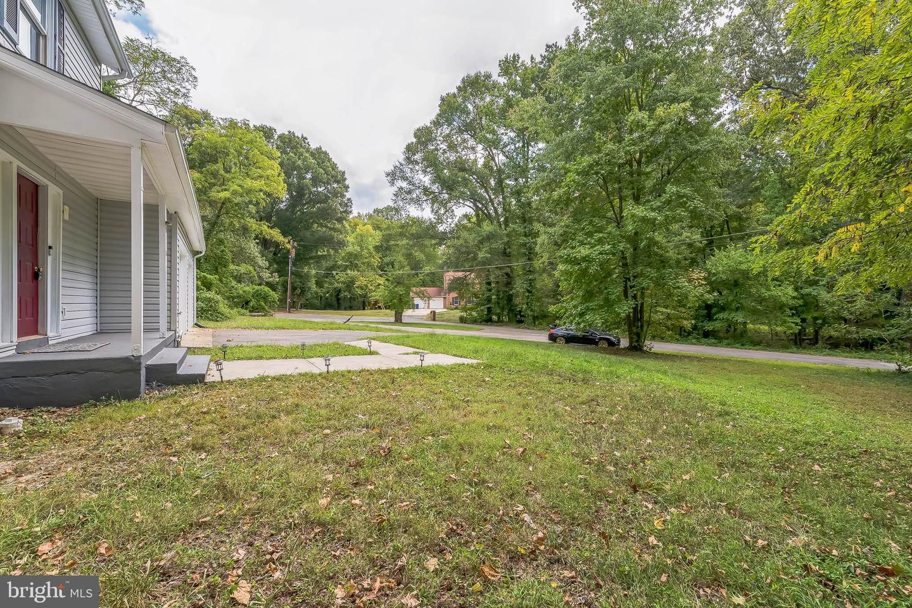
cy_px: 304
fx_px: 355
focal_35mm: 14
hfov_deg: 104.3
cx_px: 456
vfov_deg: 81.2
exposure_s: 1/100
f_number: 8
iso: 200
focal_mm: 14
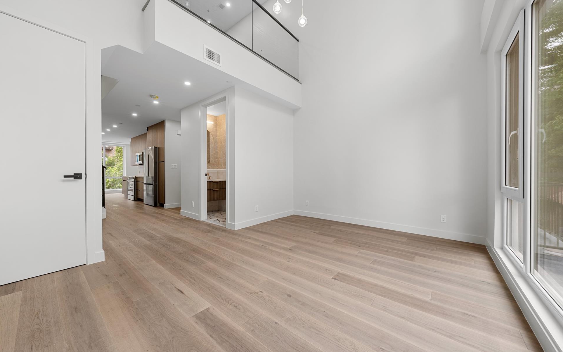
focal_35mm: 13
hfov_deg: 109.3
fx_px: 199
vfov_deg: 82.8
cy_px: 175
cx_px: 273
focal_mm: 12
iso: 100
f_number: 9
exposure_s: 1/1.25
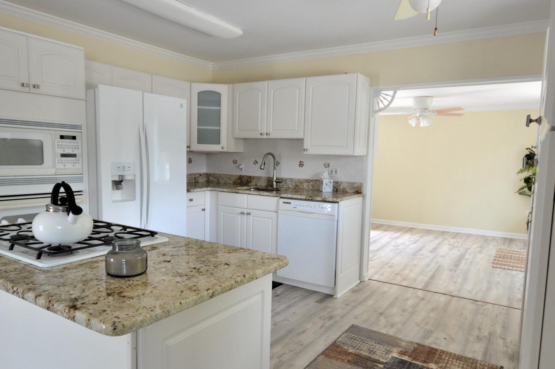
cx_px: 264
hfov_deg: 73.7
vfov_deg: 53.0
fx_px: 370
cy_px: 198
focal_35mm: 24
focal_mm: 10
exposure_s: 1/100
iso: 400
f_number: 5
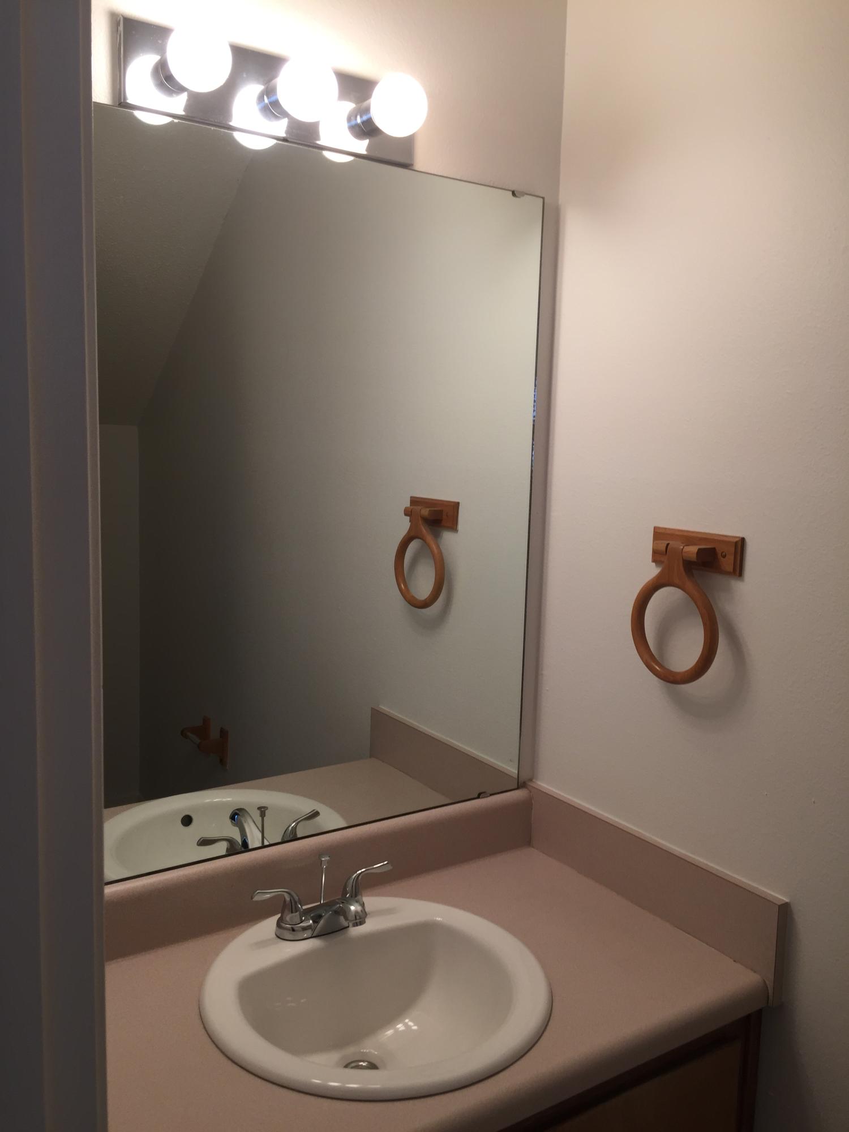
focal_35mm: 29
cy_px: 566
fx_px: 948
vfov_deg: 61.7
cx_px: 424
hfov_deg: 48.2
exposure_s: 1/40
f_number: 2.2
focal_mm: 4.15
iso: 40
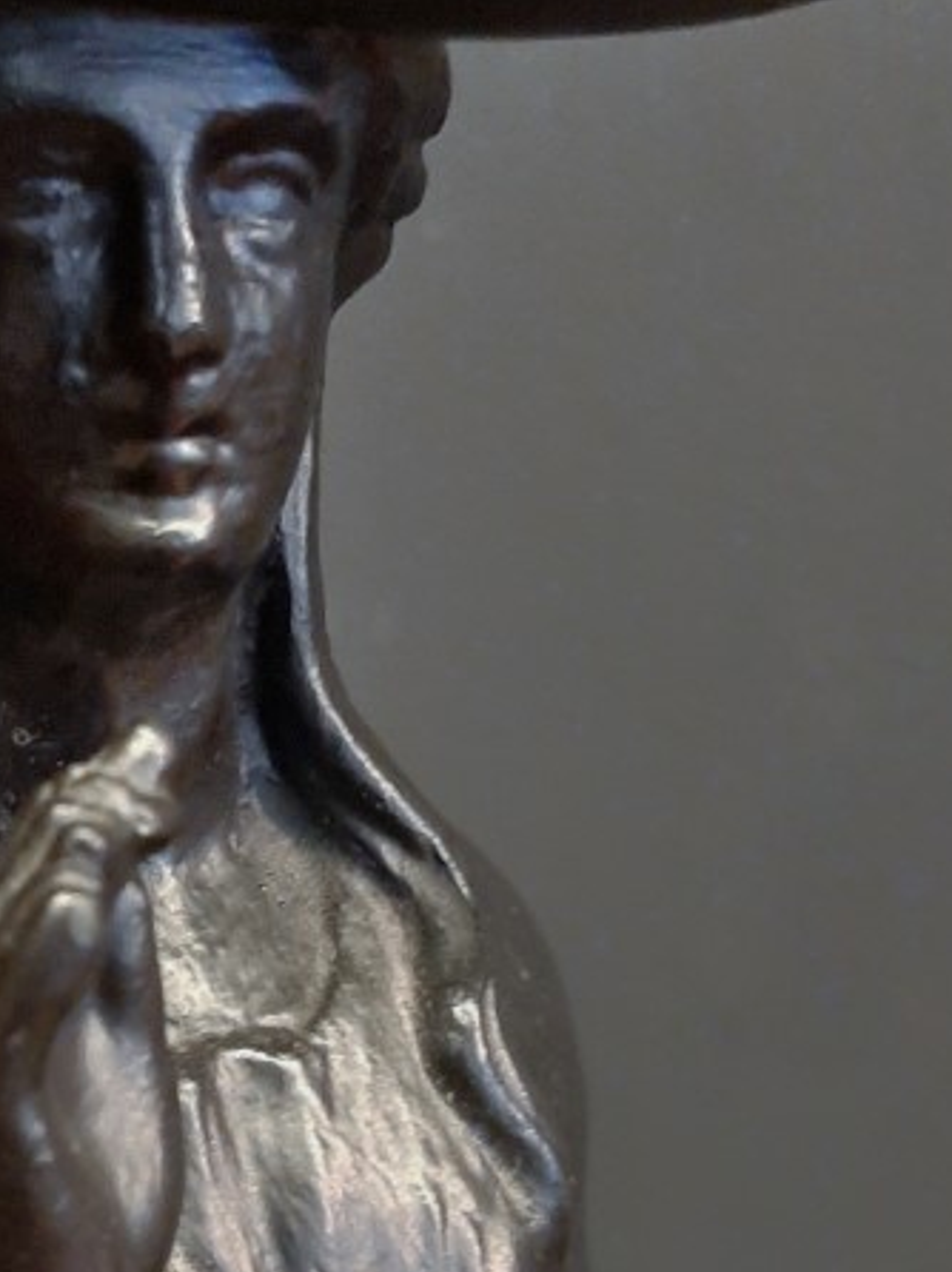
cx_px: 47
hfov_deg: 22.5
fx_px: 2312
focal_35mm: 63
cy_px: 759
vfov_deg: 30.7
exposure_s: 1/25
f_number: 1.7
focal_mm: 3.93
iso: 400
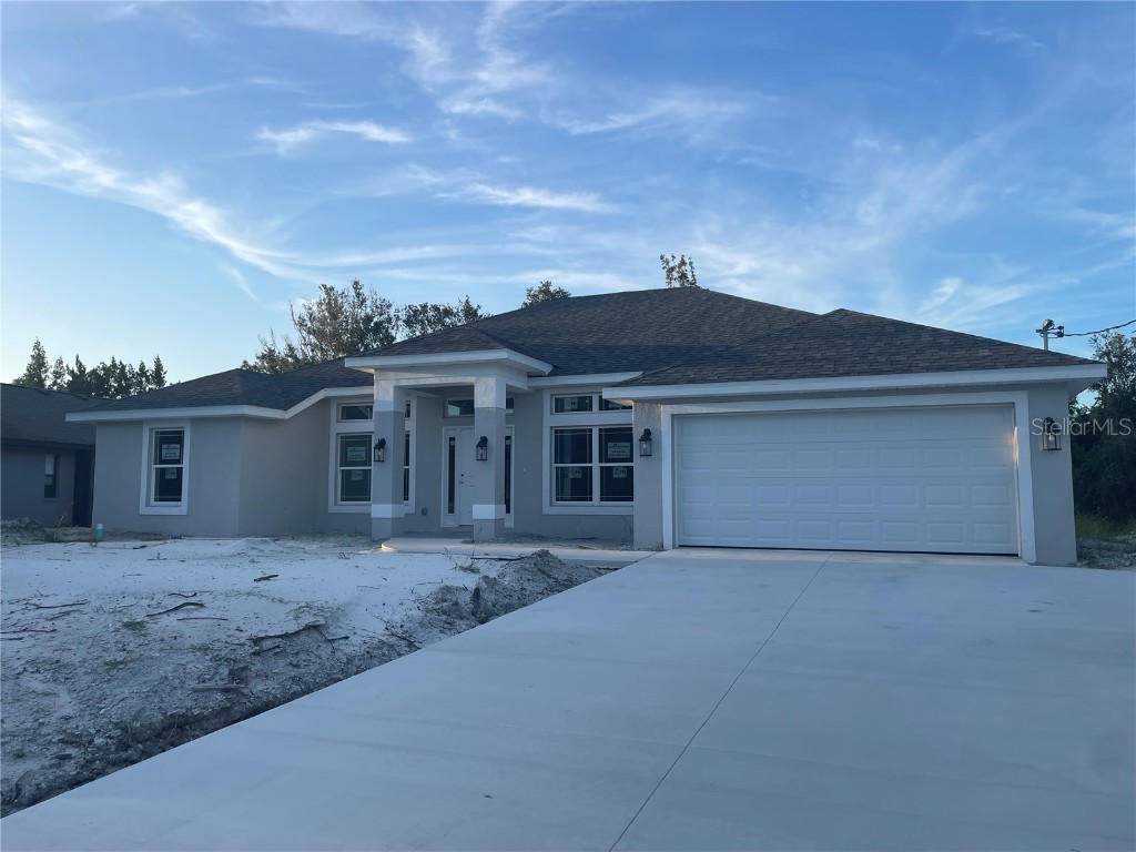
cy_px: 426
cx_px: 568
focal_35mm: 26
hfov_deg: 67.3
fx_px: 853
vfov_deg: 53.1
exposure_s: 1/1350
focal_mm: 4.2
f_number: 1.6
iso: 32
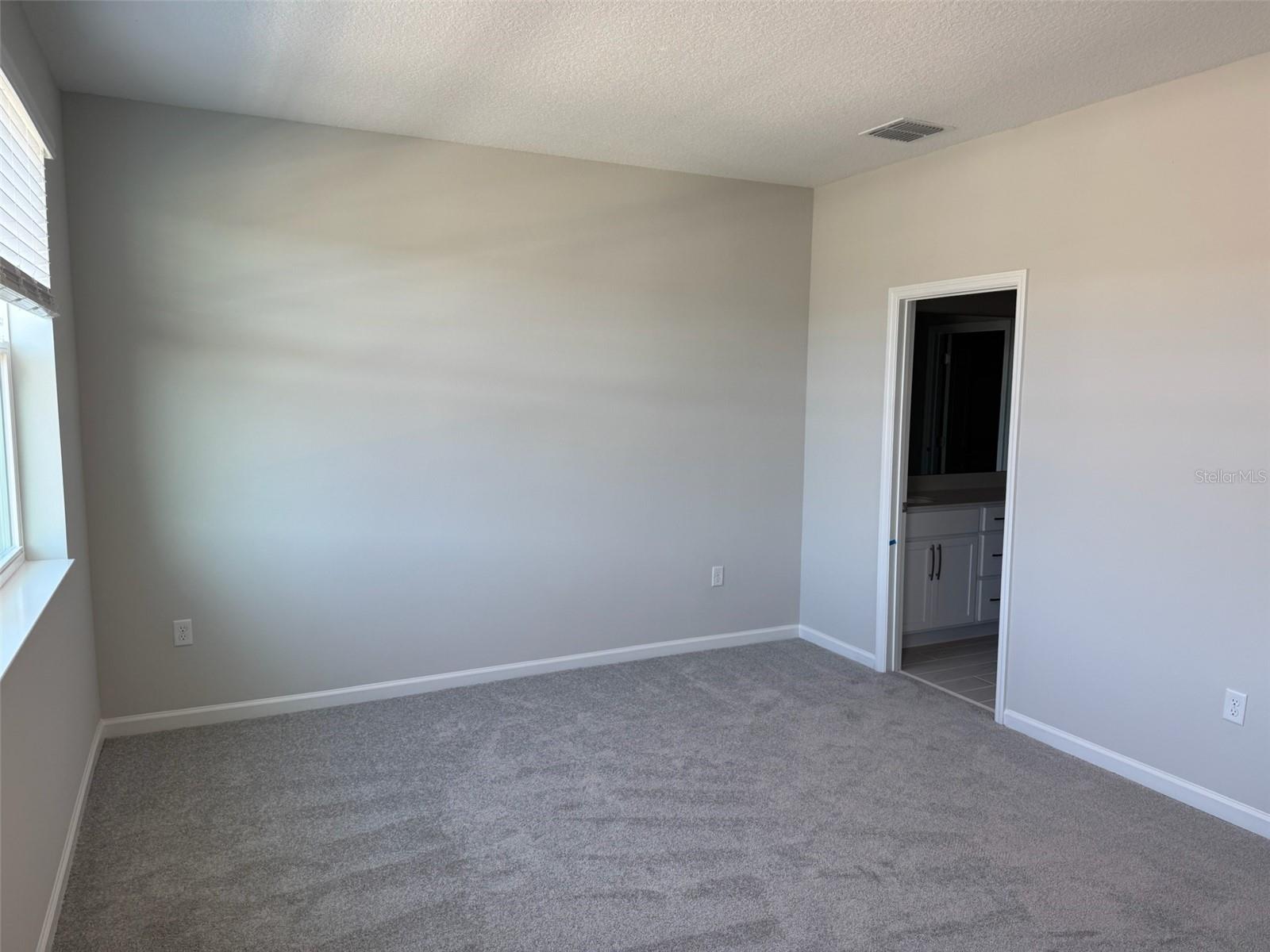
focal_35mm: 24
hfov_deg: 71.6
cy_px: 476
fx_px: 881
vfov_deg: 56.8
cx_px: 635
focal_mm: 6.76
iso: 100
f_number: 1.78
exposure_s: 1/120
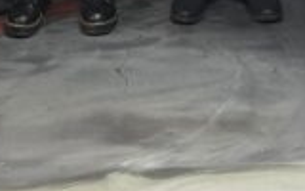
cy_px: -388
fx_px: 1297
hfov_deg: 13.4
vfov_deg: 7.4
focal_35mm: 156
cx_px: 124
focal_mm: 5.4
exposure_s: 1/120
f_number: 1.8
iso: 400
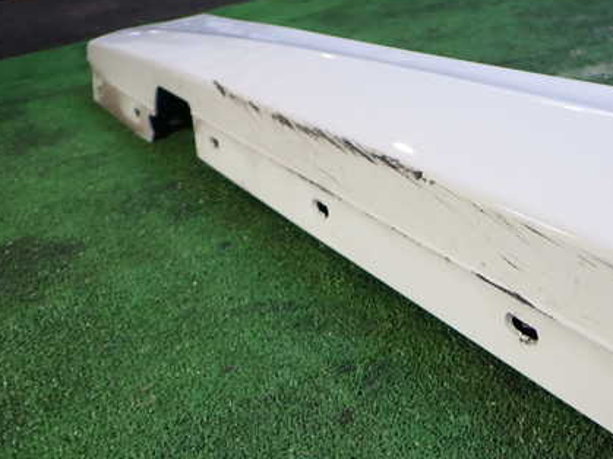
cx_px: 430
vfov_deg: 33.5
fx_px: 761
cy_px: 203
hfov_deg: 43.0
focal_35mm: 43
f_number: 2.3
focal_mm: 5.4
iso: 125
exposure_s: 1/125
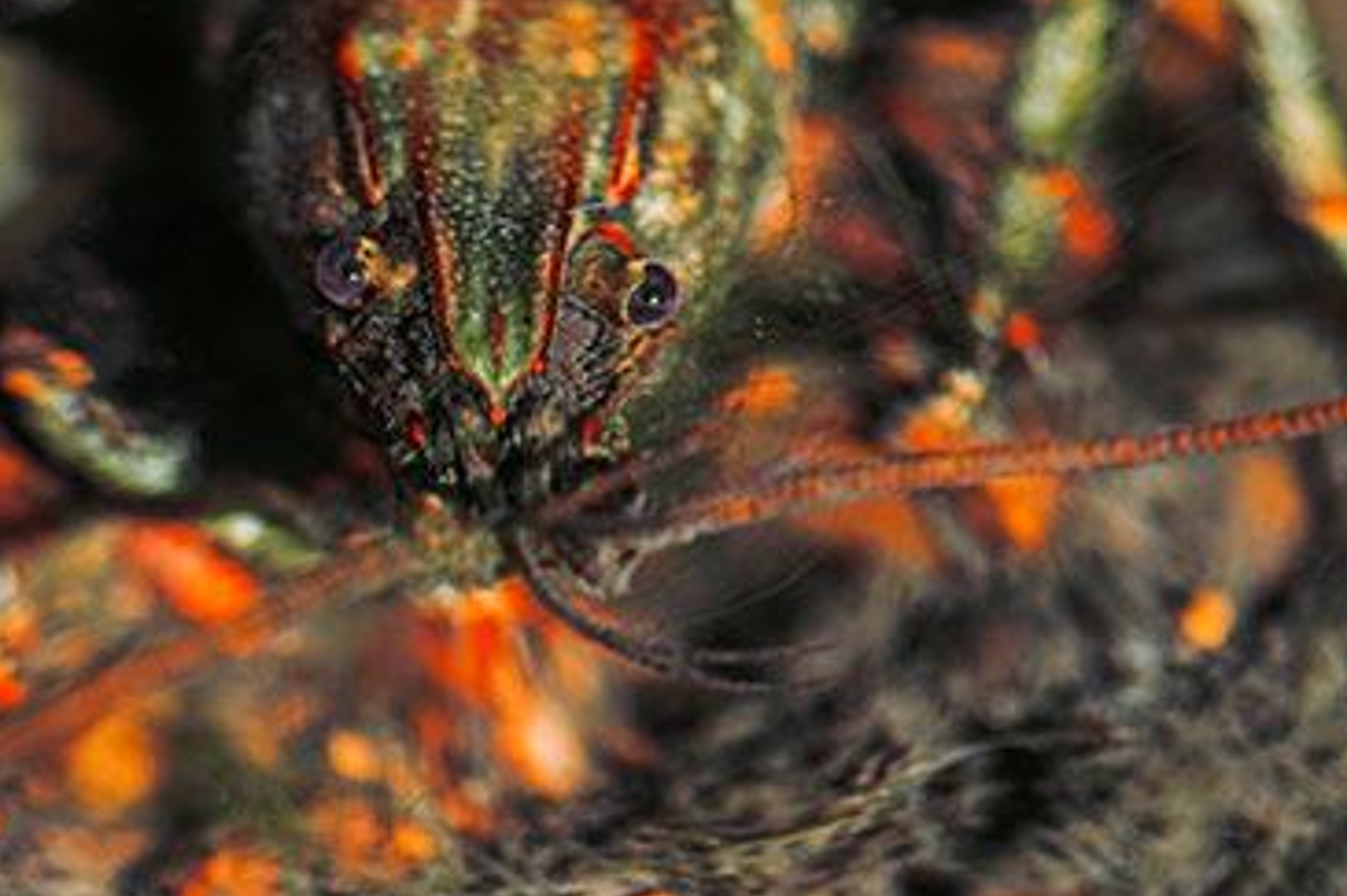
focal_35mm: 288
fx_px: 10771
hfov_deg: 7.2
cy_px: 337
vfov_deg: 4.8
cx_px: 609
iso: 250
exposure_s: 1/250
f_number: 7.1
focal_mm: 210
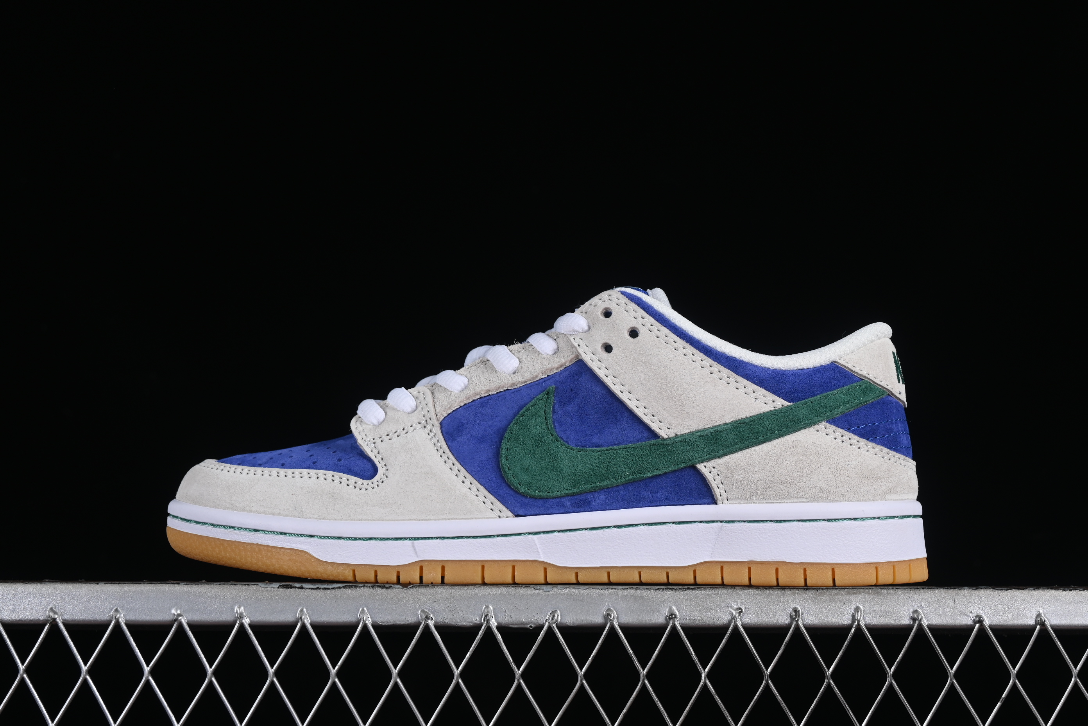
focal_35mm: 75
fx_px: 2266
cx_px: 544
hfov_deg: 27.0
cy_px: 363
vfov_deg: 18.2
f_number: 8
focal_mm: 50
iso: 160
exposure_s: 1/80
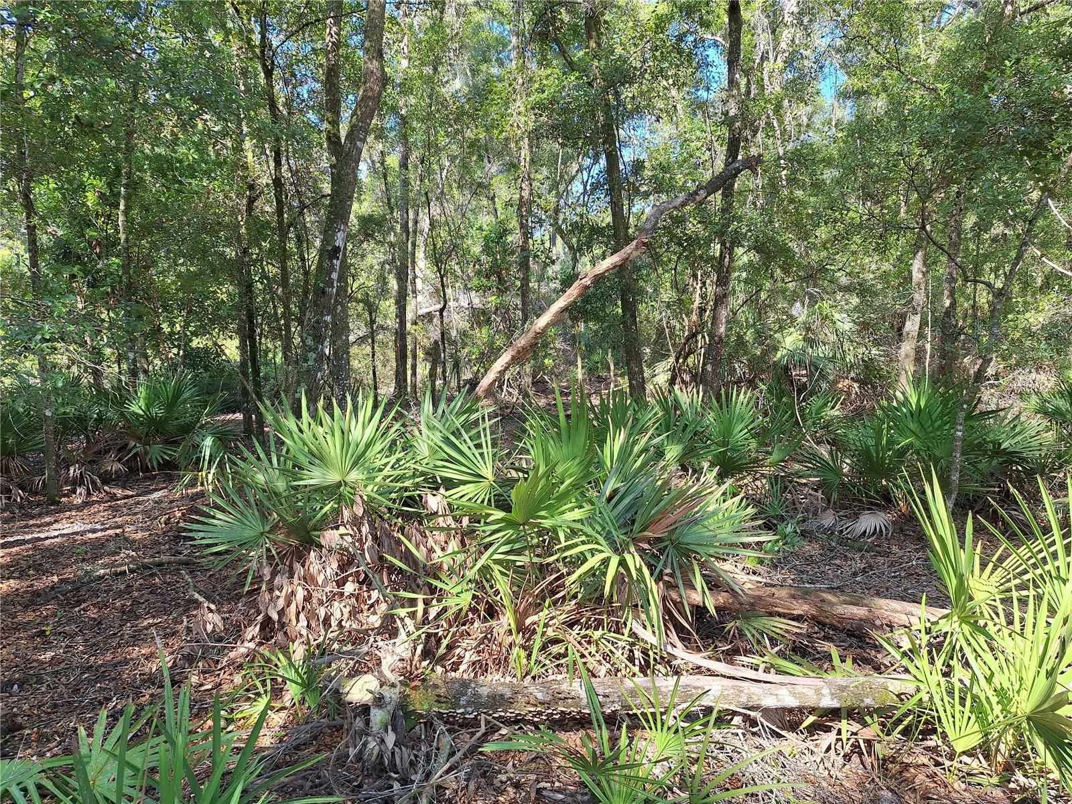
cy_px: 402
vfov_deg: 58.9
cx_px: 536
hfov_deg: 73.9
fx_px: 712
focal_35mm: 23
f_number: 1.8
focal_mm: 5.54
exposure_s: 1/347
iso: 40
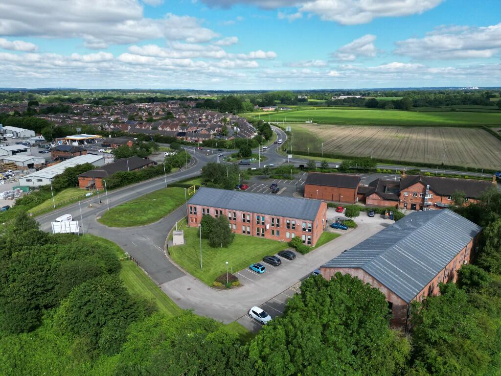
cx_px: 250
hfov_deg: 71.6
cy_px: 188
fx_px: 347
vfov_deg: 56.8
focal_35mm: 24
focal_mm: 6.72
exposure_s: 1/2500
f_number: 1.7
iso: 130
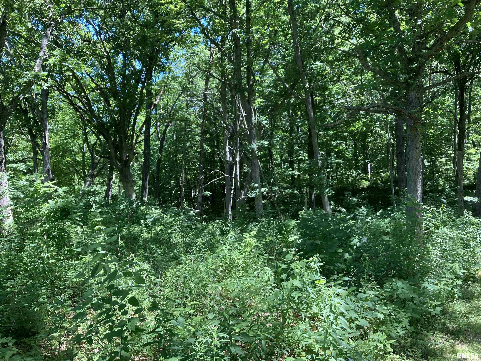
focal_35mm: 28
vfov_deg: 49.7
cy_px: 180
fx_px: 389
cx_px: 240
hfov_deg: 63.4
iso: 25
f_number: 1.8
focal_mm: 3.99
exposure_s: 1/121
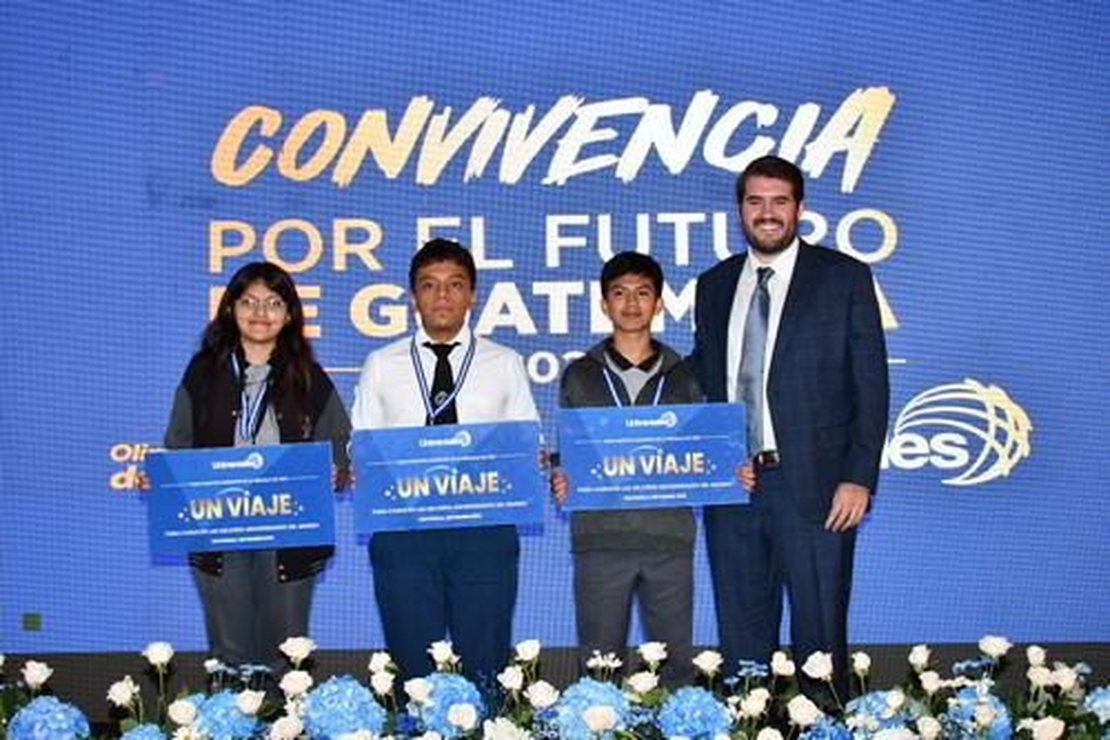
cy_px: 370
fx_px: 2312
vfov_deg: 18.2
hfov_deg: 27.0
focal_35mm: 75
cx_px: 555
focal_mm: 50
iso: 1100
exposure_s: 1/60
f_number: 5.6
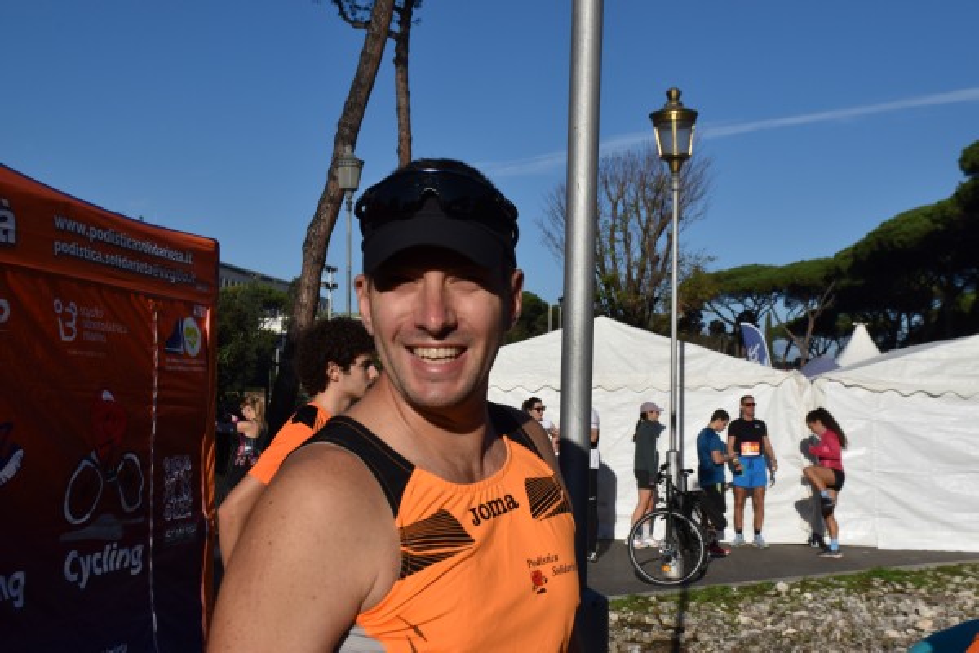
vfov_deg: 28.1
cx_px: 490
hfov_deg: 41.1
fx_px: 1305
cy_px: 326
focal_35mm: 48
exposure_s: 1/800
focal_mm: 32
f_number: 11
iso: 320
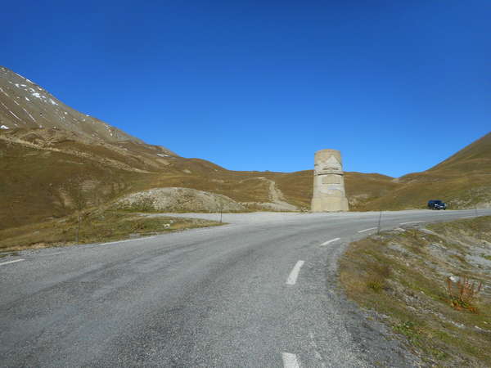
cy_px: 184
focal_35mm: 25
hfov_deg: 69.4
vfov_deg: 54.9
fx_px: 355
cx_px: 246
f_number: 3.7
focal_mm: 4.5
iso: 80
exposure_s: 1/1250
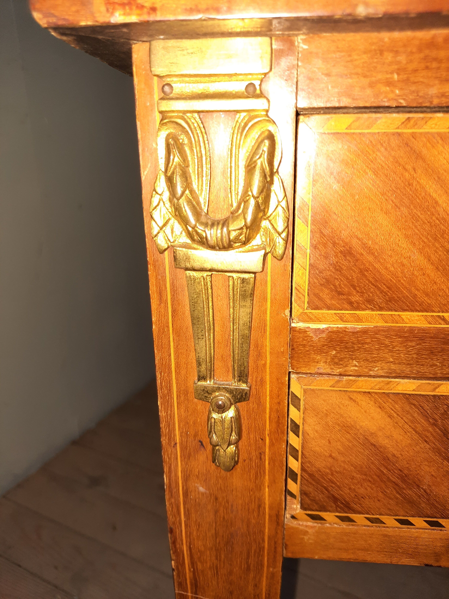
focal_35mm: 25
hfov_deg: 54.9
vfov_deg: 69.4
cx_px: 224
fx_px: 432
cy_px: 300
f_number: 2
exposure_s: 1/50
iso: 100
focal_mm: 4.6
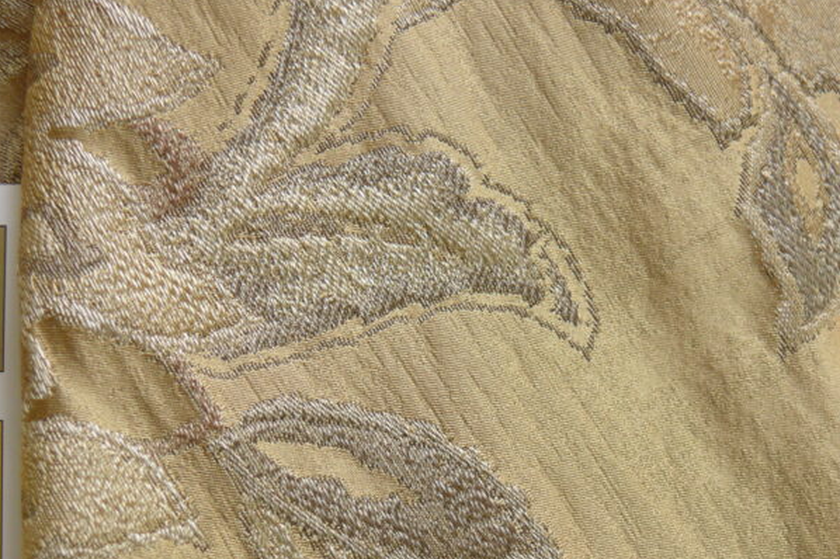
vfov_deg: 19.0
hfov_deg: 28.5
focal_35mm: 71
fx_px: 1656
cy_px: 416
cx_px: 392
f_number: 3.2
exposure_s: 1/50
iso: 100
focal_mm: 10.9
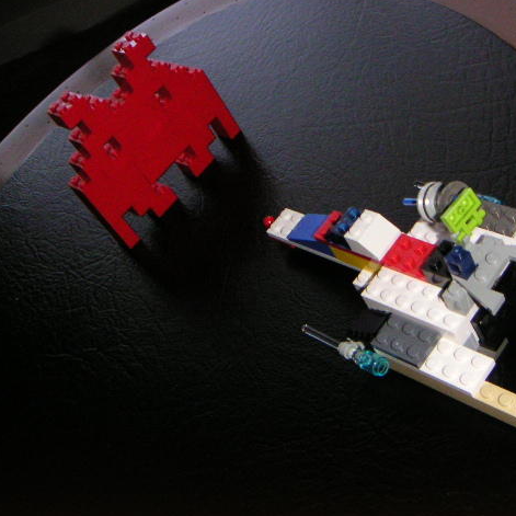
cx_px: 344
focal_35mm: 48
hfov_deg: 35.0
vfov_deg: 35.4
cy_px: 257
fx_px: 810
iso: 400
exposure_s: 1/45
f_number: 6.7
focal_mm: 5.3
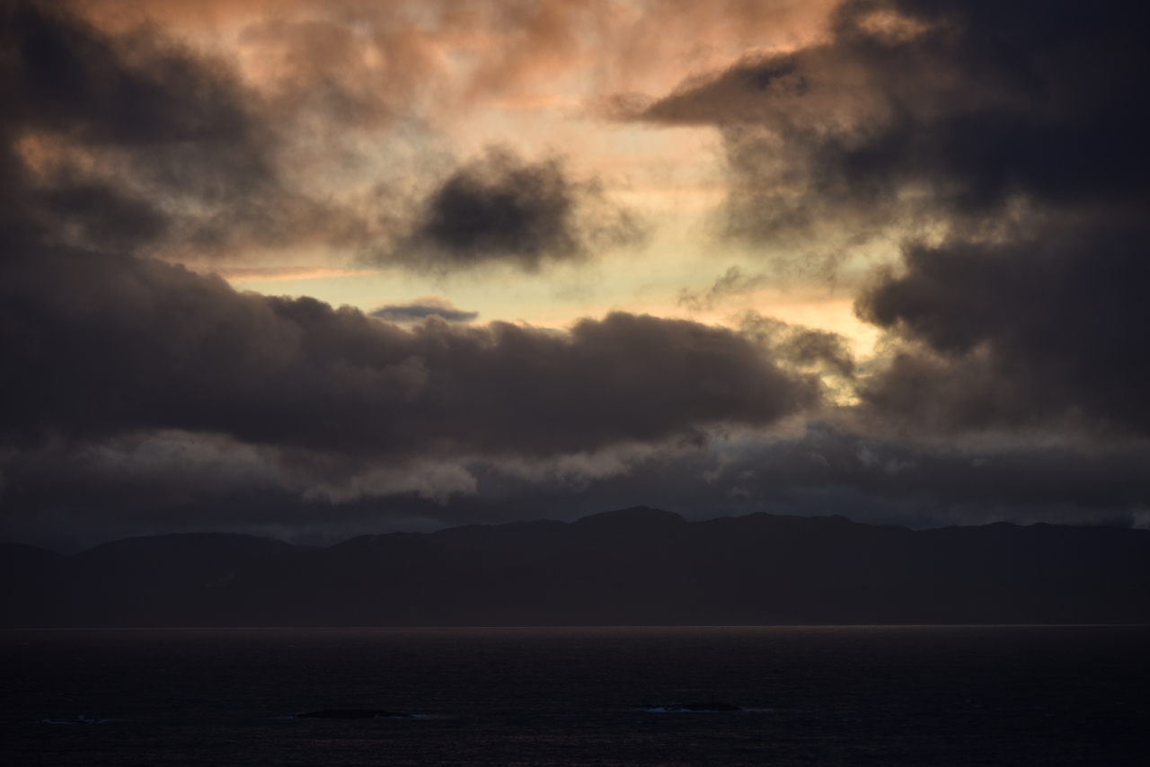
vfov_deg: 9.5
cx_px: 575
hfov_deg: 14.2
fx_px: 4633
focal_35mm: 145
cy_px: 384
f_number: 5.6
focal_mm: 145
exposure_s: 1/320
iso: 180
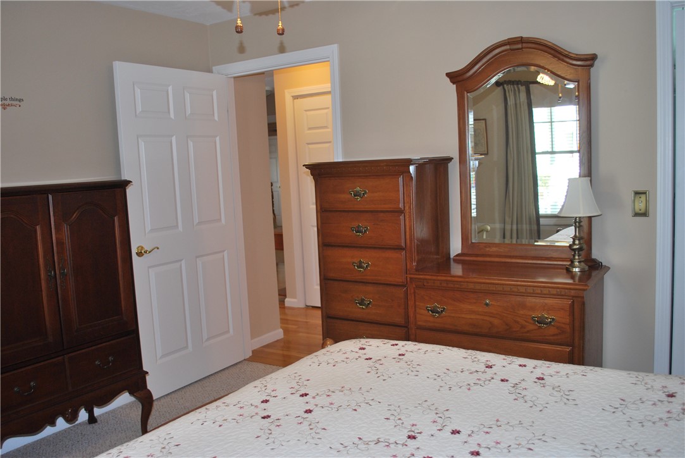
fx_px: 628
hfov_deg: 57.2
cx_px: 342
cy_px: 229
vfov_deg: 40.0
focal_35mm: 33
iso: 200
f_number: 4
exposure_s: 1/60
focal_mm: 22
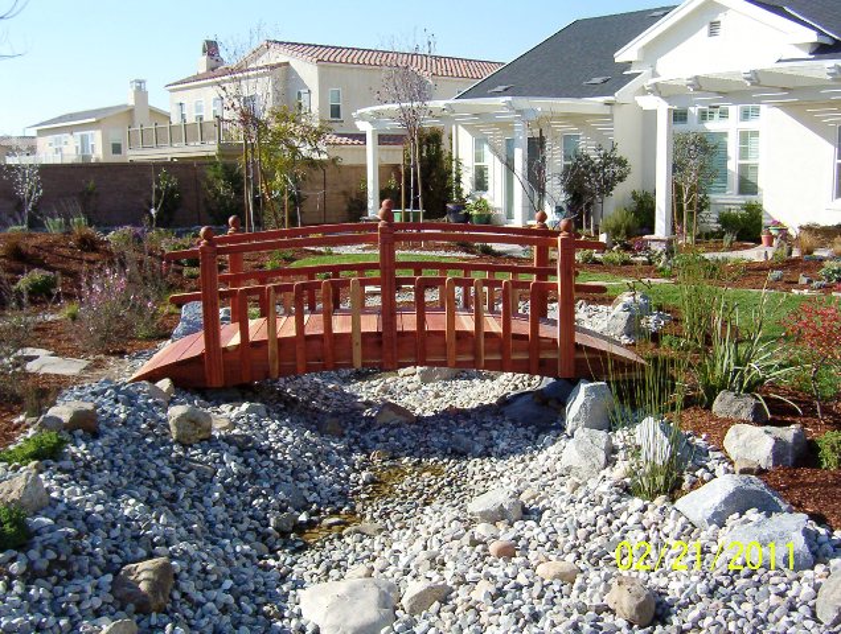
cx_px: 420
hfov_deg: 51.3
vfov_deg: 39.8
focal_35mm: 36
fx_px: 877
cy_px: 317
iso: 100
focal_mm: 5.54
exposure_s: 1/450
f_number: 5.24
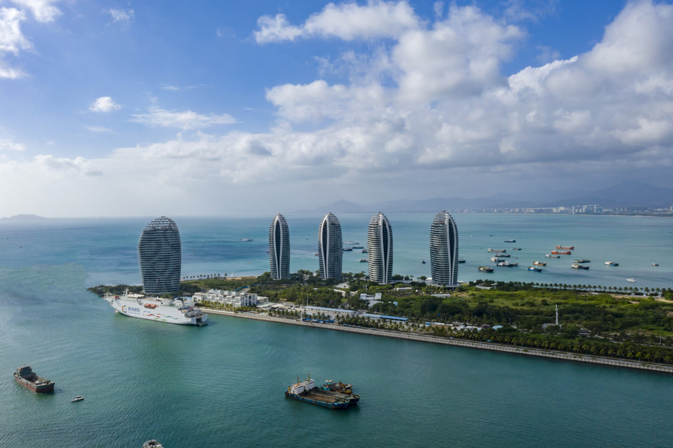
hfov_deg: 65.5
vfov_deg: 46.4
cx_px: 336
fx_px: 523
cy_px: 224
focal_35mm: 28
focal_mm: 10.26
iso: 100
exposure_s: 1/200
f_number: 11
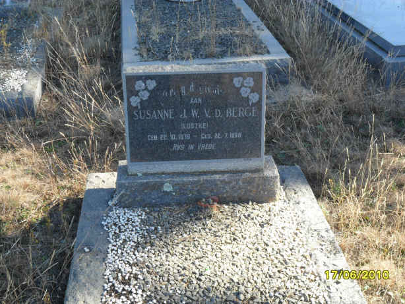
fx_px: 609
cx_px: 202
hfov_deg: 36.8
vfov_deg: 28.1
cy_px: 152
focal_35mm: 52
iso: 100
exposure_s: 1/60
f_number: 5
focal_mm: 9.3
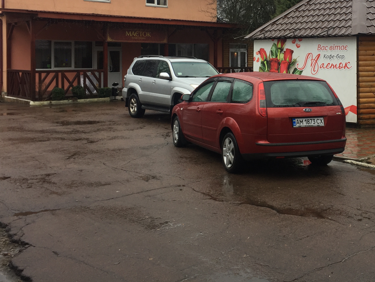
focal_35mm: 45
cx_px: 266
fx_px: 488
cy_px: 64
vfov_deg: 31.5
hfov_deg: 41.2
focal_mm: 4.15
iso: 32
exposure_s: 1/50
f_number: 2.2
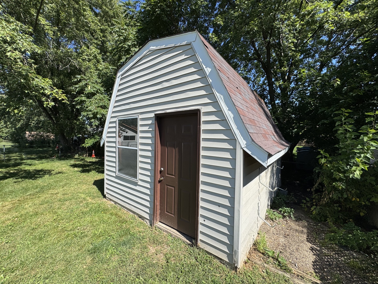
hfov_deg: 102.1
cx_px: 189
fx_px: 153
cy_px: 142
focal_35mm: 14
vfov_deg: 85.7
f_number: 2.2
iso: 50
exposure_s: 1/1477
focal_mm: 2.22
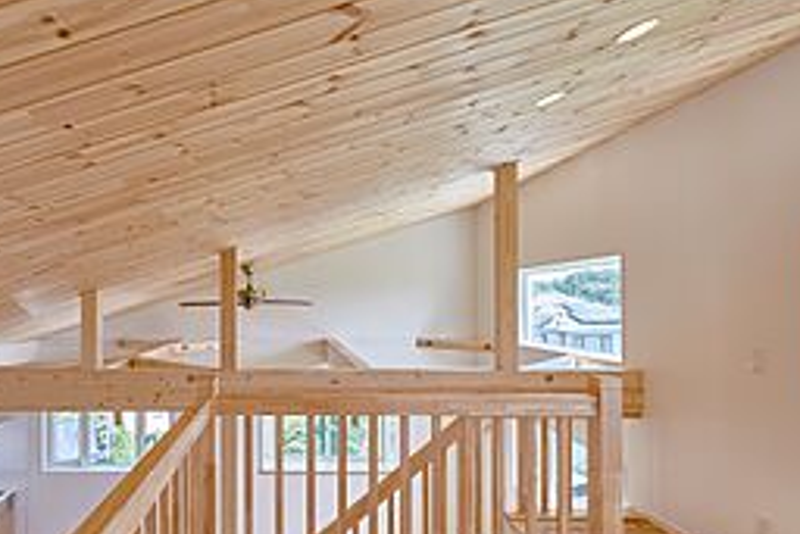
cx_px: 278
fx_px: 467
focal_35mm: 21
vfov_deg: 59.3
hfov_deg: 79.0
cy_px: 303
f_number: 6.3
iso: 250
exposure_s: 1/100
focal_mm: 14
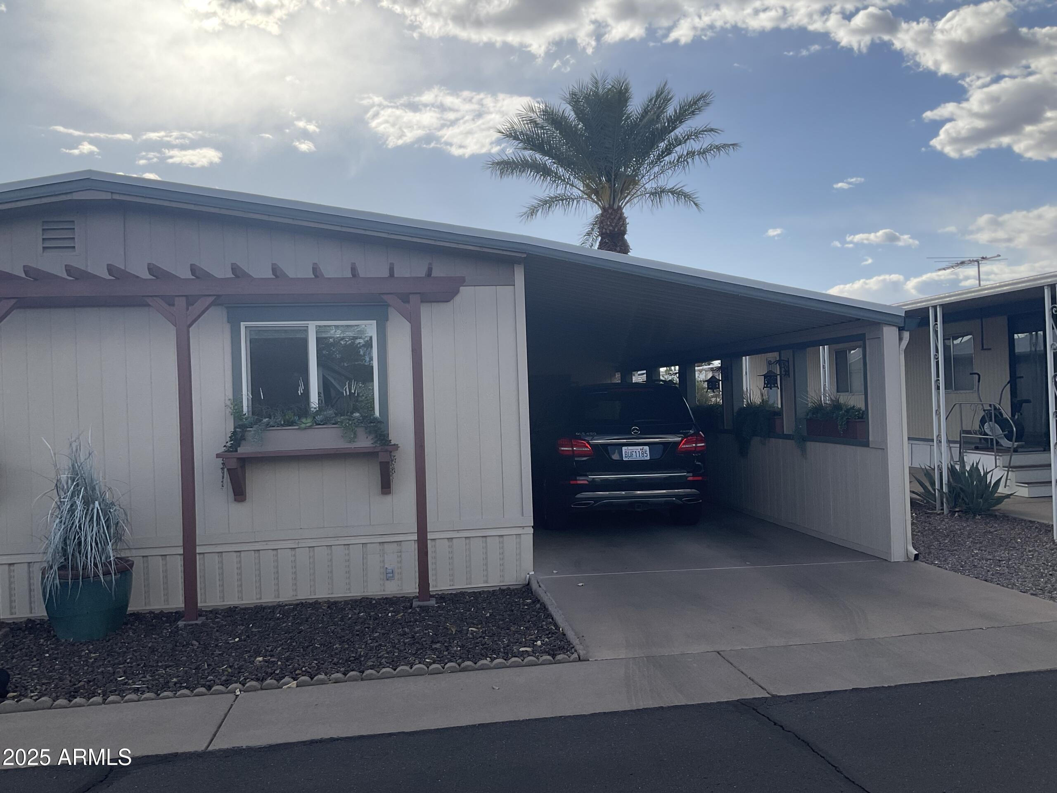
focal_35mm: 29
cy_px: 396
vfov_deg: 48.2
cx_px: 528
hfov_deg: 61.7
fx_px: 886
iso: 16
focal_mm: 3
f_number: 1.8
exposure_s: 1/2538
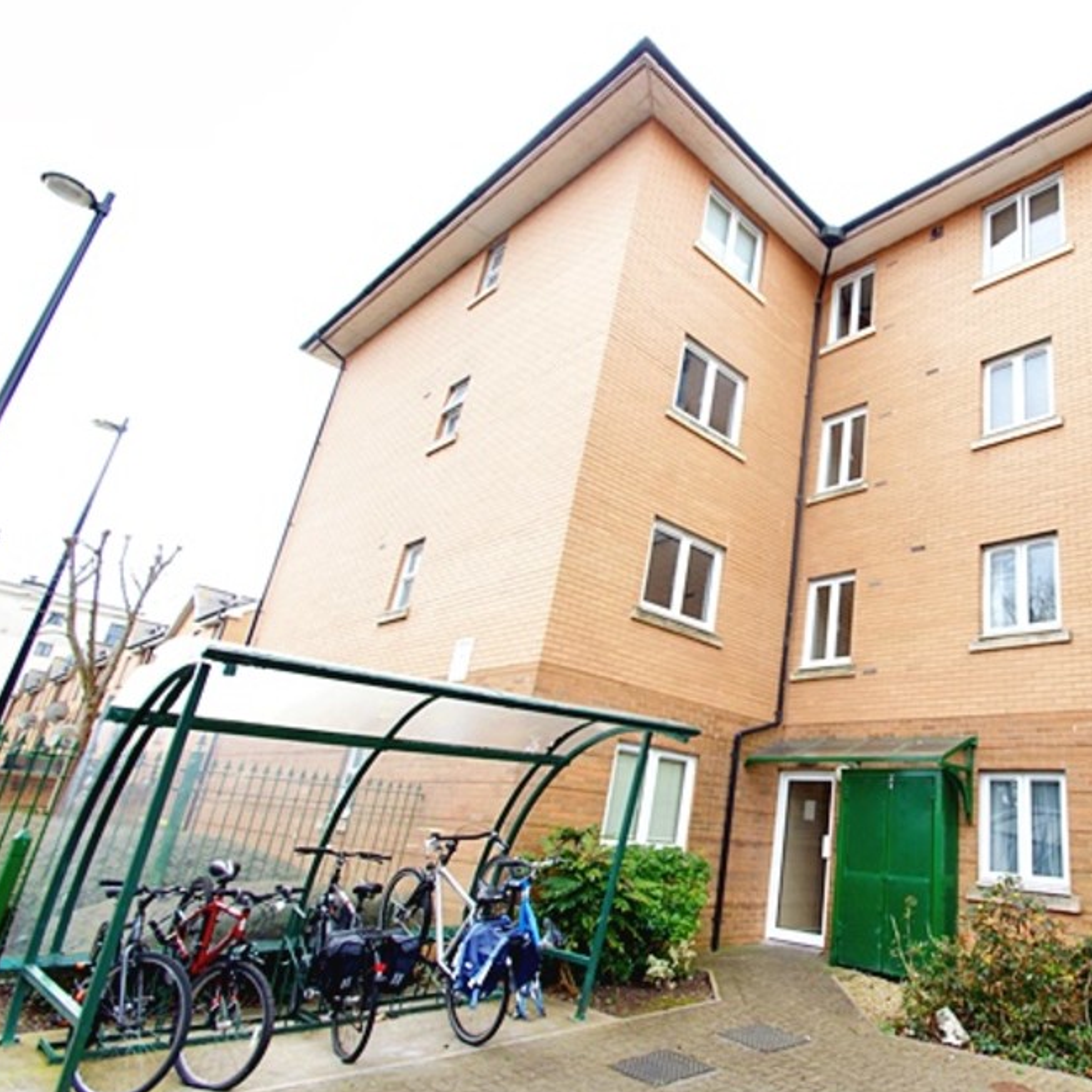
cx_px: 837
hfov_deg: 69.2
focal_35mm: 20
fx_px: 714
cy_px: 558
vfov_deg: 74.8
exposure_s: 1/40
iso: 100
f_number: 5.6
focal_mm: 10
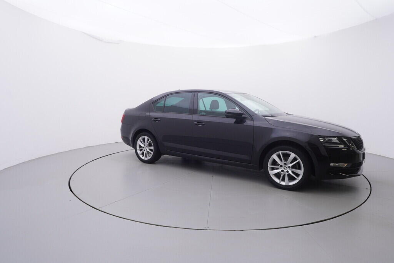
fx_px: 246
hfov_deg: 77.3
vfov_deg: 56.2
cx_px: 197
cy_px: 132
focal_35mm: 22
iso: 200
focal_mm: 15
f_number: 5
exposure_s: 1/80
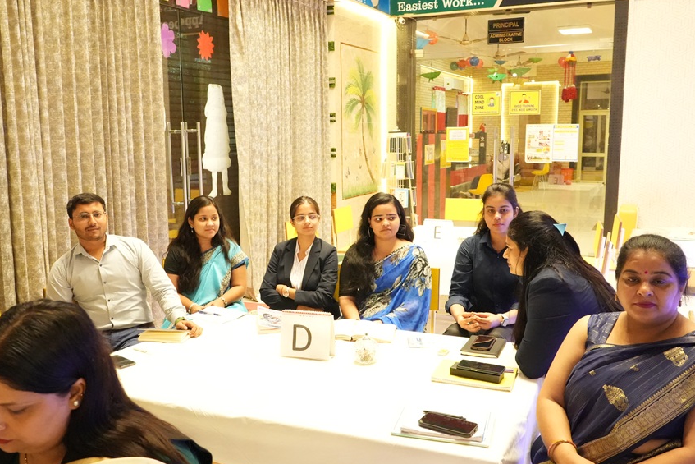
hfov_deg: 55.8
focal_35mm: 34
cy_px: 235
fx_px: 656
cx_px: 331
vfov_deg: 38.9
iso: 16000
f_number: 5.6
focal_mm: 24
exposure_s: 1/250
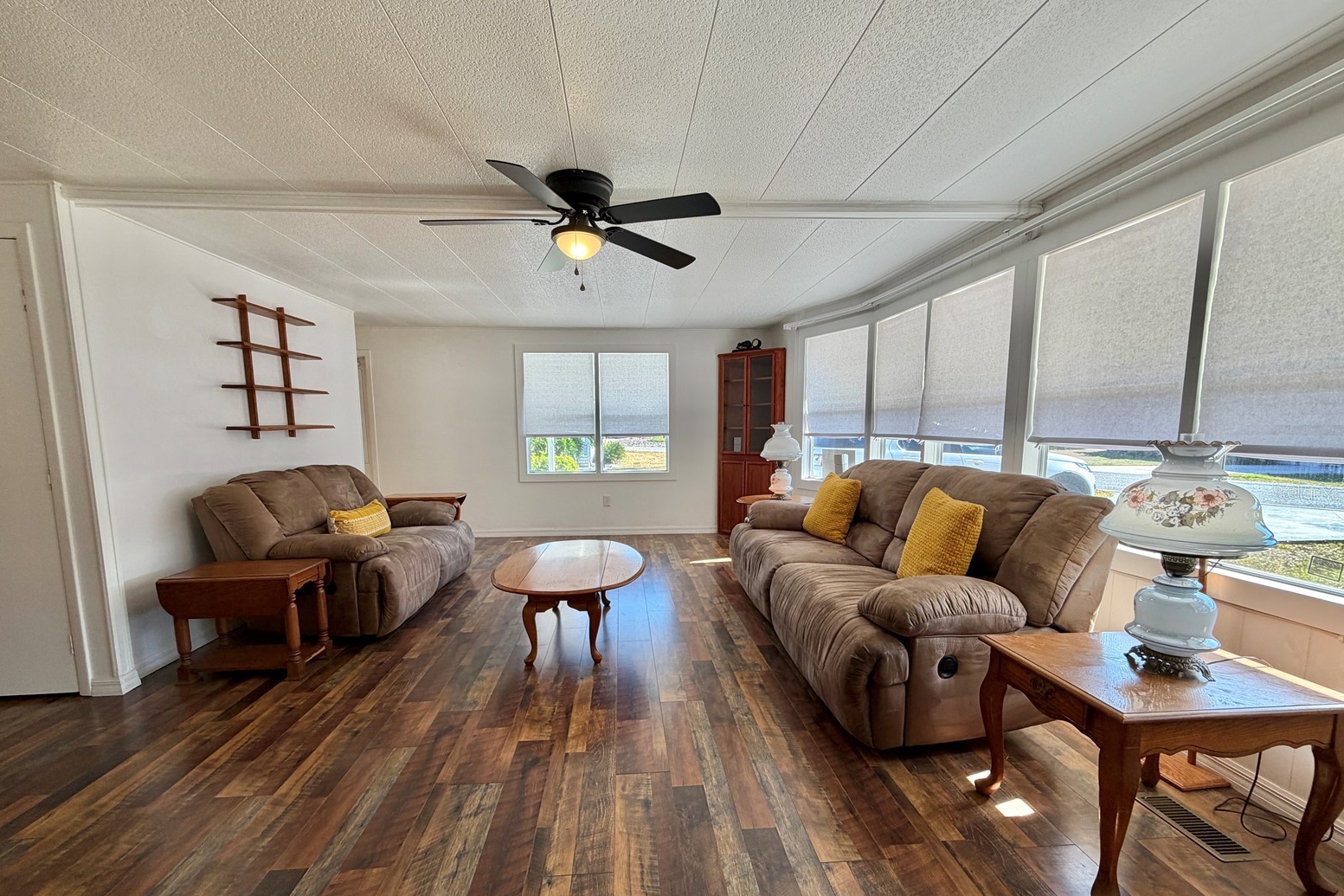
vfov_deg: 77.1
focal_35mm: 15
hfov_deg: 100.4
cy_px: 492
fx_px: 560
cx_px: 662
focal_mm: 2.22
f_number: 2.2
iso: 80
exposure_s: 1/120
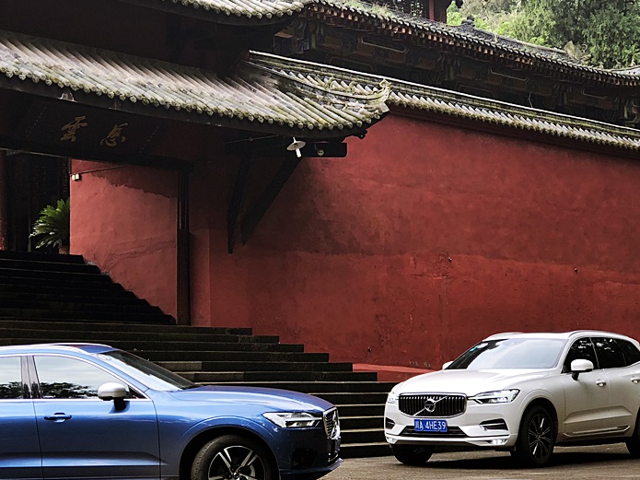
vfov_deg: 18.0
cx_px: 258
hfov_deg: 23.8
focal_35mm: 82
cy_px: 273
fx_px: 1516
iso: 20
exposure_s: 1/171
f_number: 2.8
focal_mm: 6.6
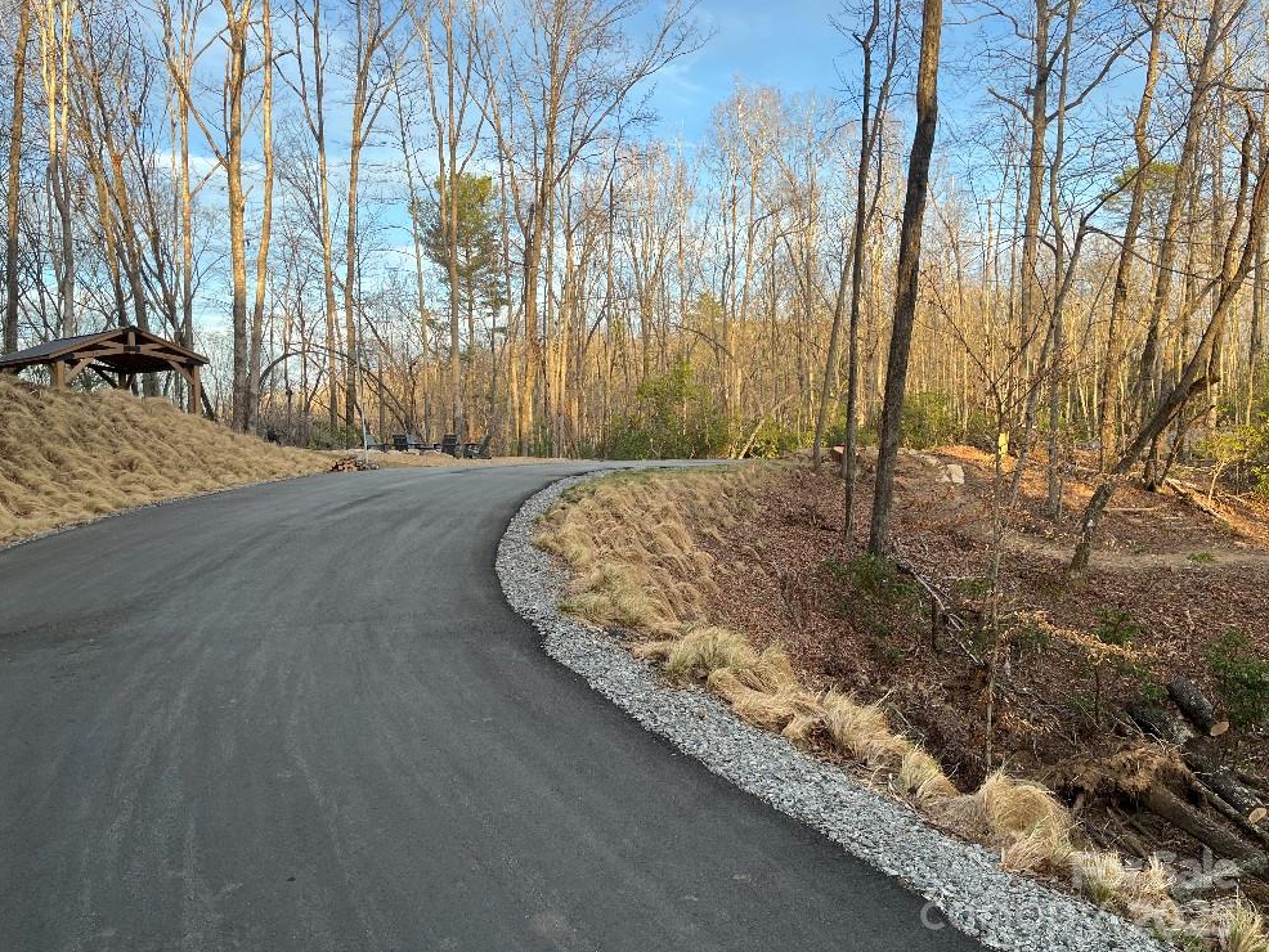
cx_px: 625
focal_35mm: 27
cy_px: 477
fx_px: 990
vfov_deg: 51.4
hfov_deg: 65.3
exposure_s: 1/264
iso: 40
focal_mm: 5.1
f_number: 1.6
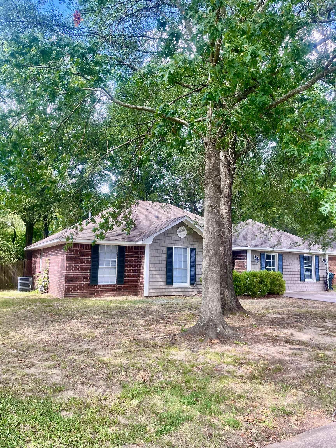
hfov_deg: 53.1
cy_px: 224
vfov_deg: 67.3
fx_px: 336
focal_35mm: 26
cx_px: 168
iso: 40
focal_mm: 5.1
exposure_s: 1/260
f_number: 1.6
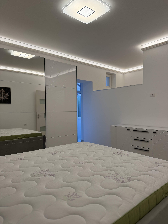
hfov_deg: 56.8
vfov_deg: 71.6
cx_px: 84
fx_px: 155
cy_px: 112
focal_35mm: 24
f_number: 1.78
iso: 80
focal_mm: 6.76
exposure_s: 1/237
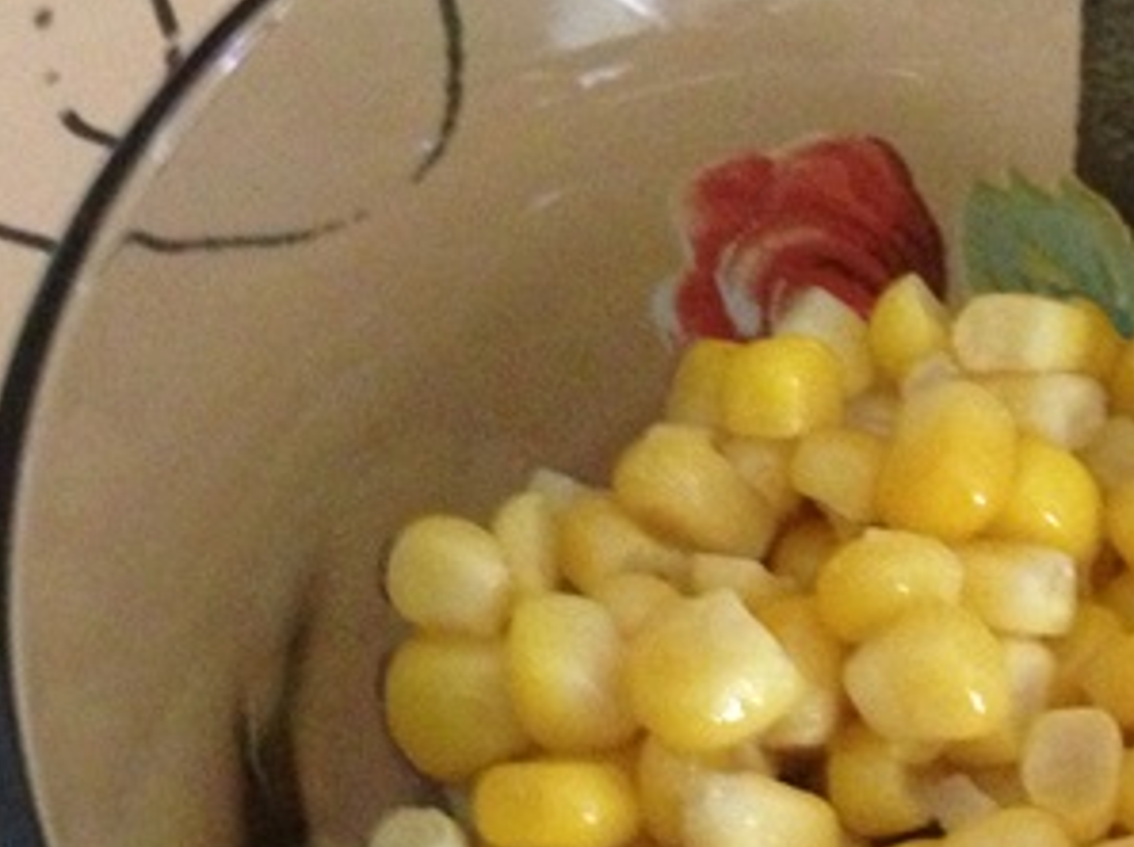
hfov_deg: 21.9
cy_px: 637
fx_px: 2912
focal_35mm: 89
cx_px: 756
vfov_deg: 16.5
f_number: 2.4
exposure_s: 1/15
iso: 800
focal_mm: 4.13
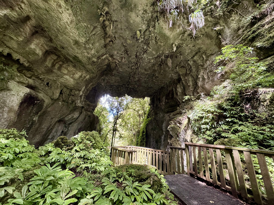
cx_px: 137
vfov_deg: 85.7
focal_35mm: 14
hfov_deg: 102.1
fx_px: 111
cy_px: 102
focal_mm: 2.22
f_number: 2.2
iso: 250
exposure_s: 1/99
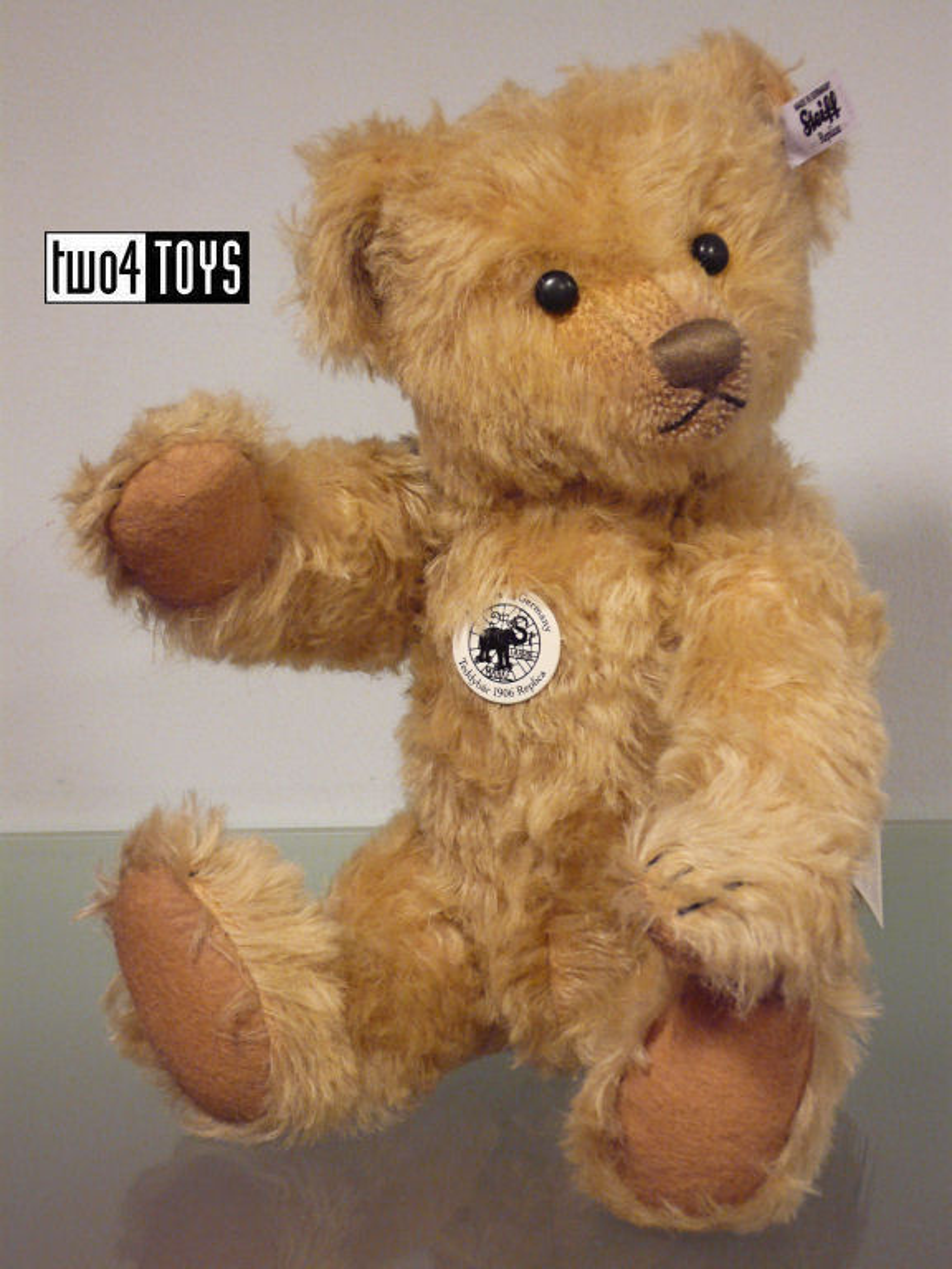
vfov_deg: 24.7
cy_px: 634
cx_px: 476
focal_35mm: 79
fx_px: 2897
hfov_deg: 18.7
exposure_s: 1/15
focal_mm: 13.2
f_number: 4.8
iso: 200
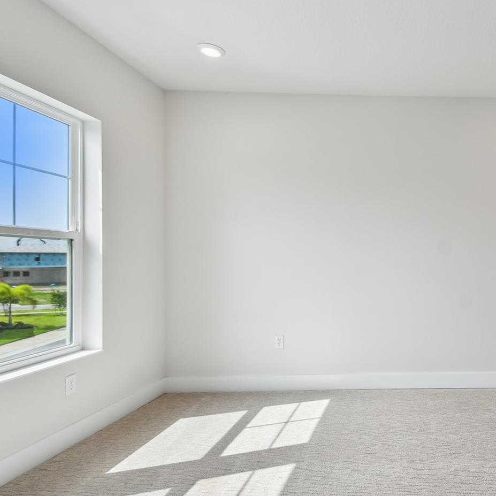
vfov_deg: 69.4
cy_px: 274
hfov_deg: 61.7
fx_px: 357
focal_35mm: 22
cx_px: 419
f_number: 7.1
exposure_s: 1/125
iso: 100
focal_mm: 10
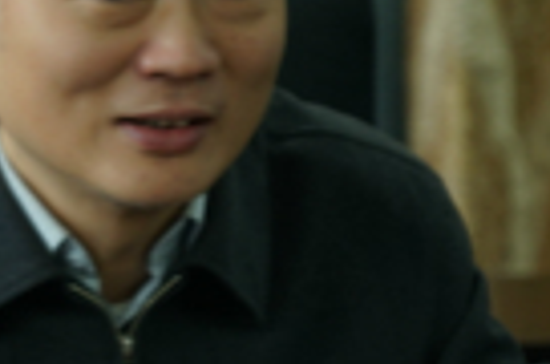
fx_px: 8215
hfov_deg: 3.8
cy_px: 176
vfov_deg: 2.5
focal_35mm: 539
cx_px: -49
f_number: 6.3
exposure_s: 1/15
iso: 400
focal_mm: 163
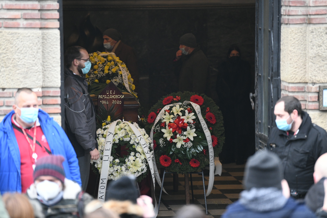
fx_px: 1635
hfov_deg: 11.4
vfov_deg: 7.6
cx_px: 164
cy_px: 109
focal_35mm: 180
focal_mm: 180
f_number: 2.8
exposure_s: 1/500
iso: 3200
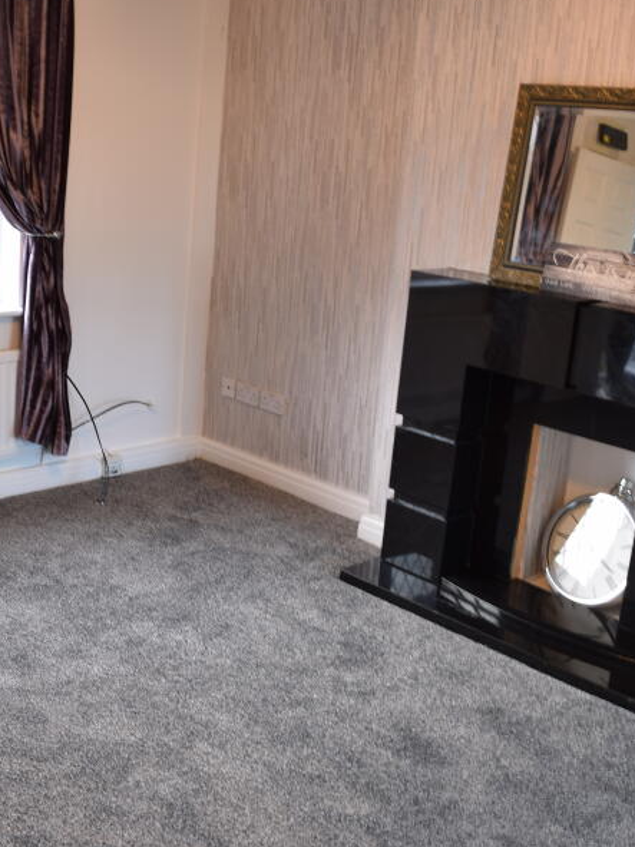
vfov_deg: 42.1
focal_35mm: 45
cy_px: 422
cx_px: 183
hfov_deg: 31.8
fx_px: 1101
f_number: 8
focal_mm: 18
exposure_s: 1/2
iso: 160
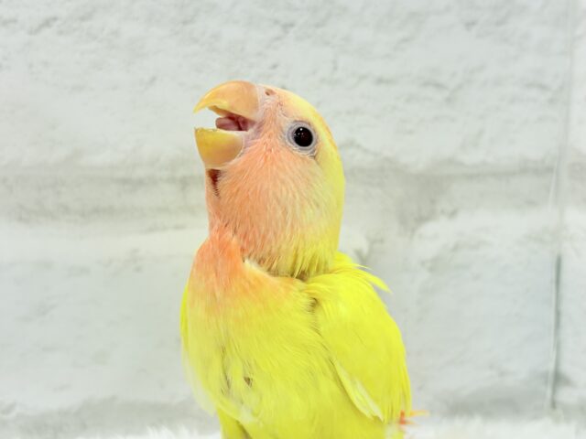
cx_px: 293
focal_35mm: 52
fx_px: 880
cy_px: 220
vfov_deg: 28.0
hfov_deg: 36.8
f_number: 1.6
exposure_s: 1/100
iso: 80
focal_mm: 5.96
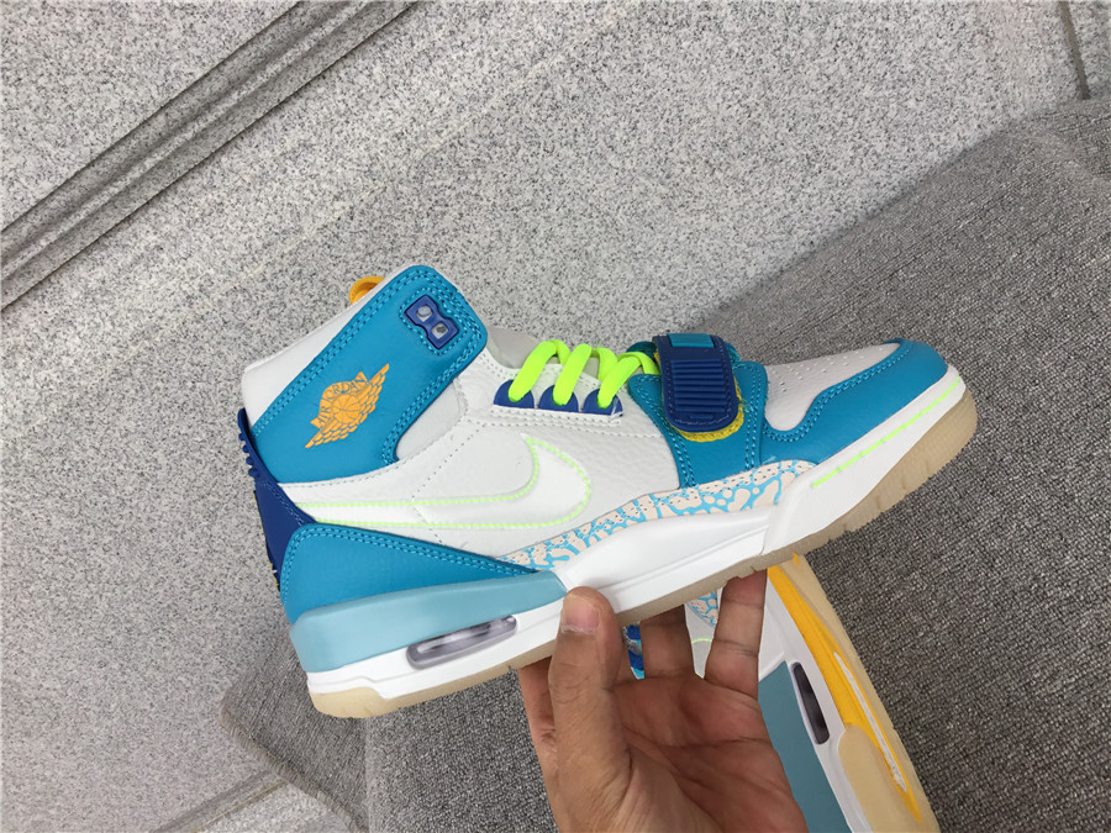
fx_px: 995
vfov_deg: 45.4
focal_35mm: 31
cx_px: 556
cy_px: 416
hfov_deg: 58.4
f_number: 2.4
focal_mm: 3.3
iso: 25
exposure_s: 1/110
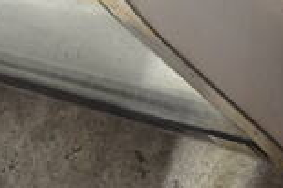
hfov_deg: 14.4
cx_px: -184
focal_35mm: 130
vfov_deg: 10.0
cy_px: -139
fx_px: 1021
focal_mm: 22
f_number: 3.8
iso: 1800
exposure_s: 1/40
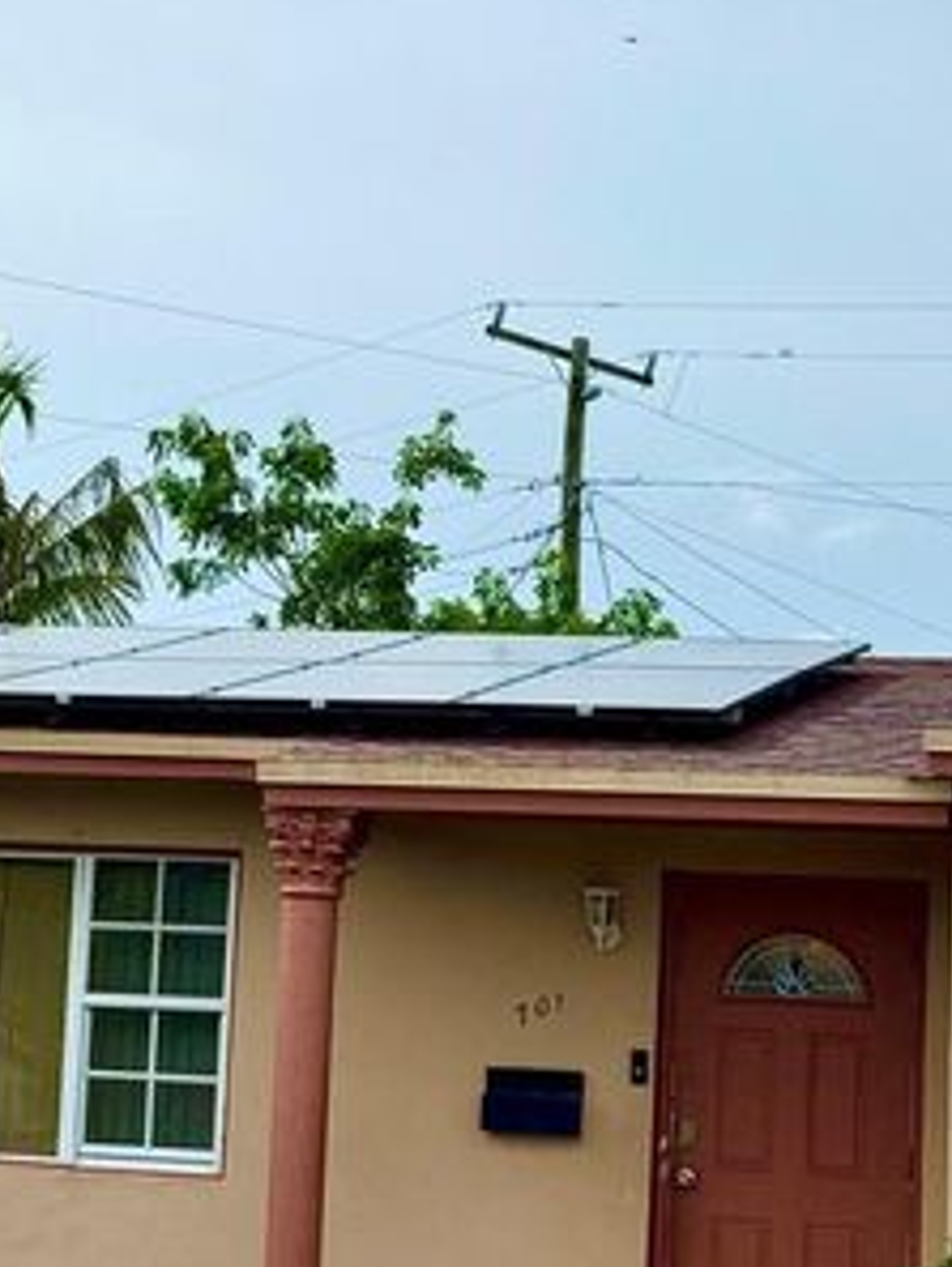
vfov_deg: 20.4
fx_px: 3518
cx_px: 333
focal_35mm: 96
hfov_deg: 15.4
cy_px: 578
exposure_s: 1/5208
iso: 64
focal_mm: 6.76
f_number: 1.78
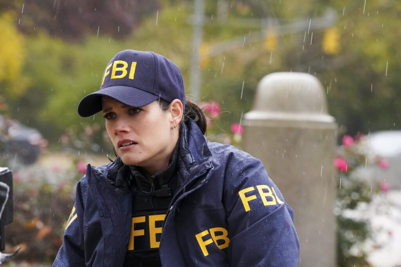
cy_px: 134
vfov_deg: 6.9
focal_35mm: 200
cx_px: 200
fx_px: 2228
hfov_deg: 10.3
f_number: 8
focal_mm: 200
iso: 6400
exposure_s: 1/500
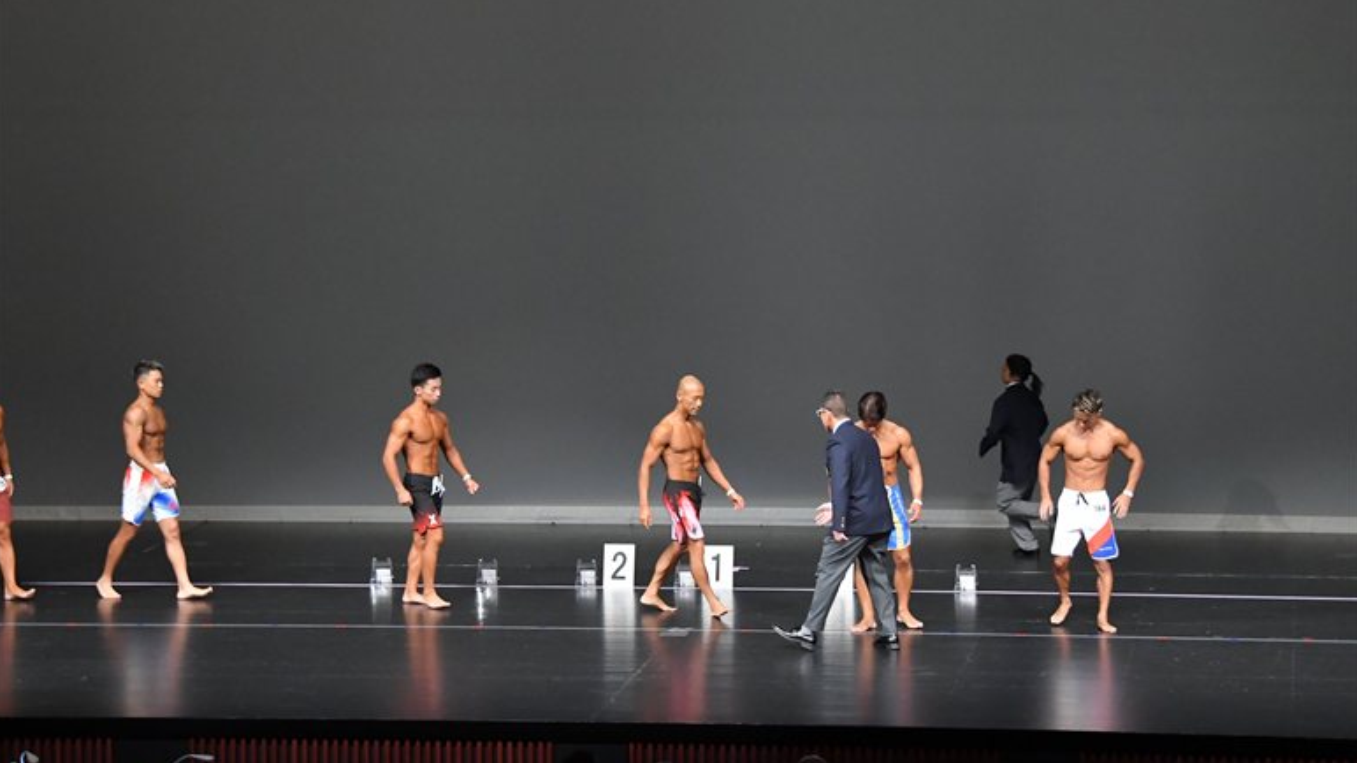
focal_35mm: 123
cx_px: 678
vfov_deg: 9.9
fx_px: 4425
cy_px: 331
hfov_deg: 17.4
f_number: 5.6
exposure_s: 1/400
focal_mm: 78
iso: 5000
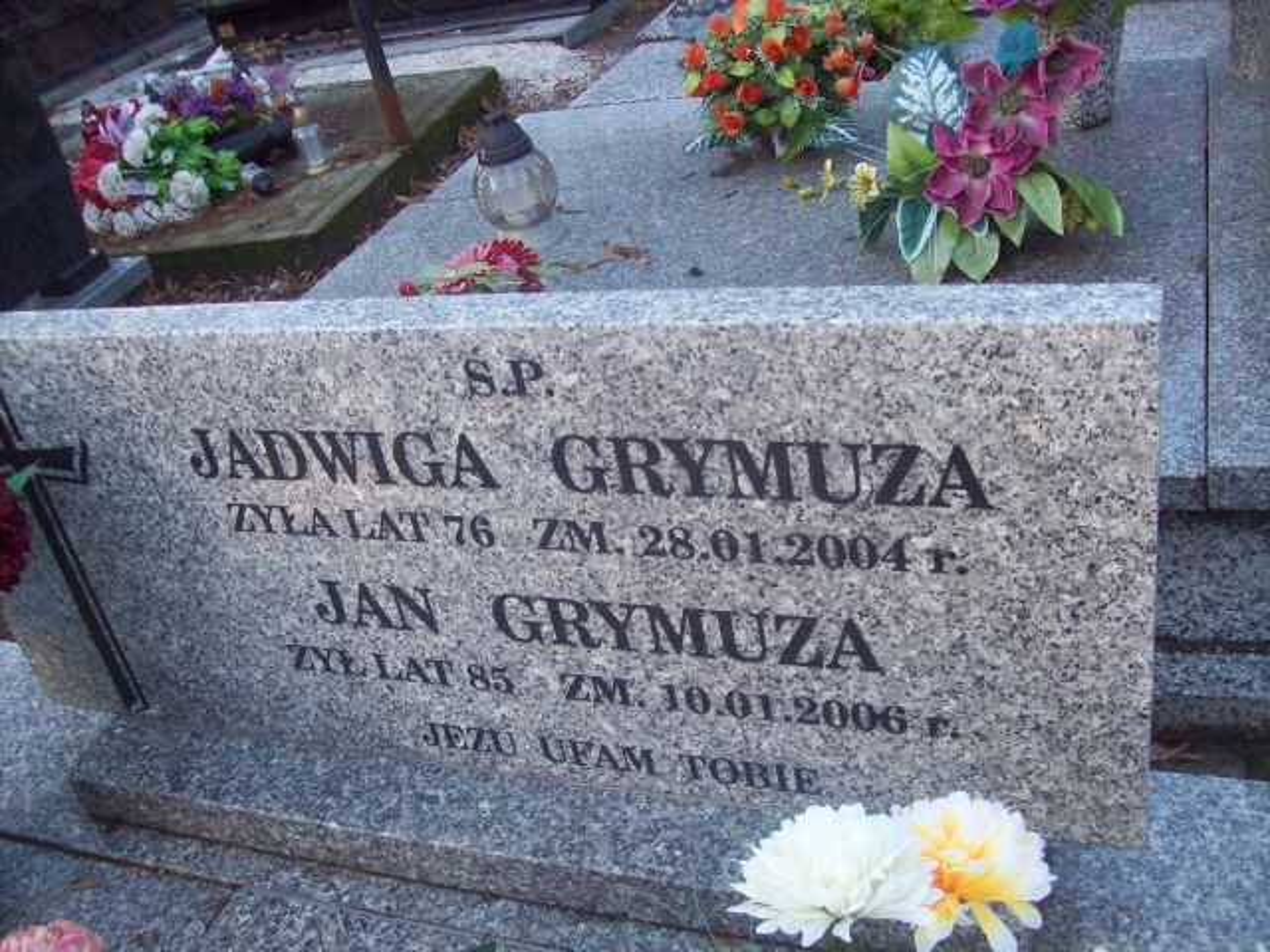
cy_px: 476
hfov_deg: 51.4
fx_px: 1321
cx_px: 635
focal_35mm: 36
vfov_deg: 39.7
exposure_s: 1/155
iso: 200
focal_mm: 6
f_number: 2.7
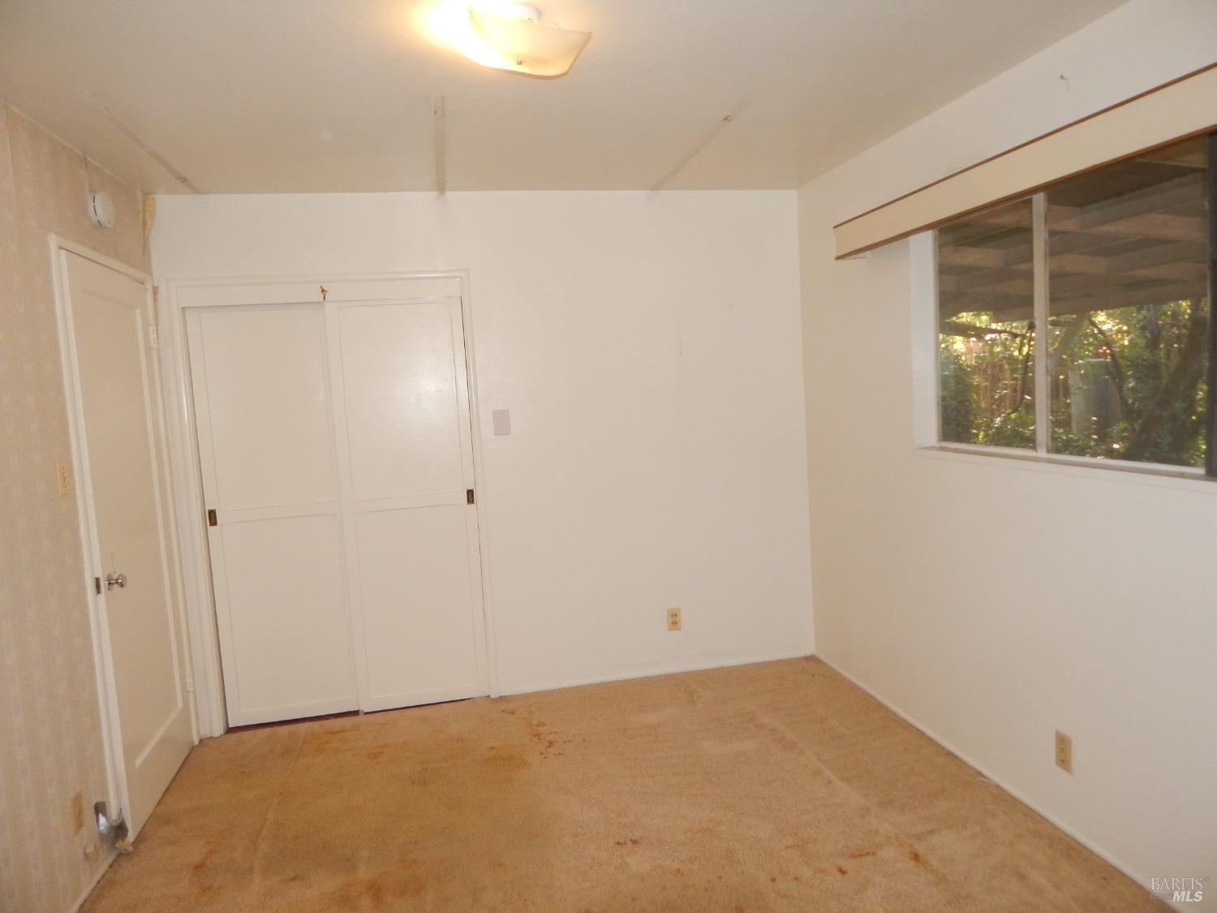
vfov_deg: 58.9
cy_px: 456
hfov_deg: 73.9
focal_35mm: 23
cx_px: 608
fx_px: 809
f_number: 3
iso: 200
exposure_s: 1/30
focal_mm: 4
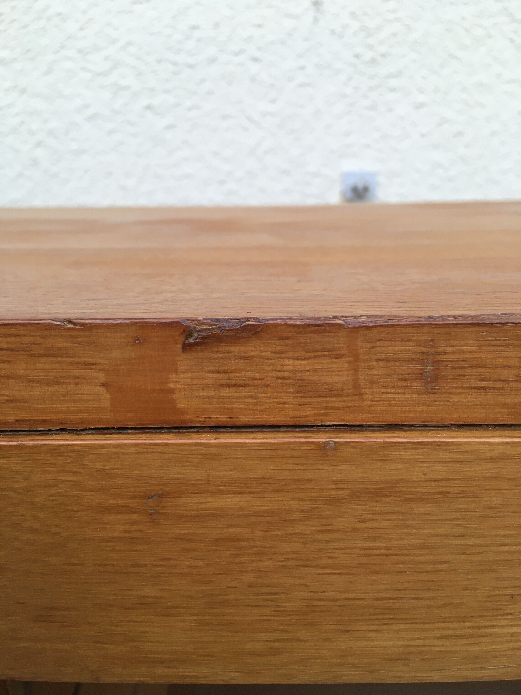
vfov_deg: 61.7
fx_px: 582
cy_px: 348
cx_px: 260
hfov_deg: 48.2
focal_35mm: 29
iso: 32
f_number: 2.2
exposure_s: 1/33
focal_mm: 4.15
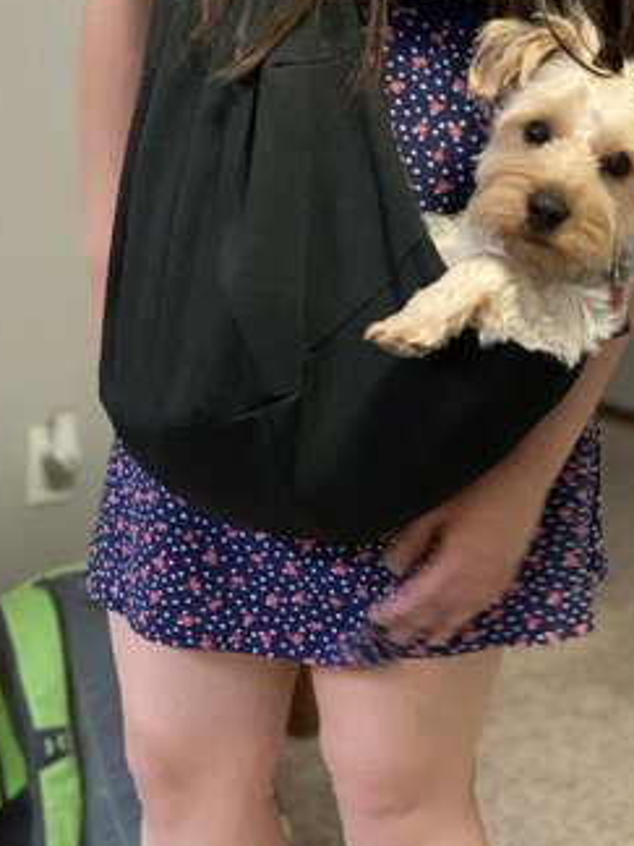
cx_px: 347
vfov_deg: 25.3
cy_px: 319
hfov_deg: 19.1
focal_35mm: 77
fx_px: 1880
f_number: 2.4
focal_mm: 6
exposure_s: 1/30
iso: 640
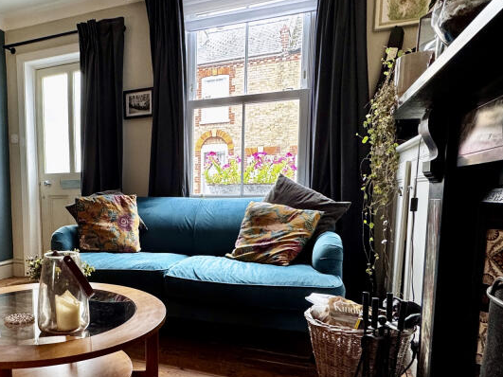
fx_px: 392
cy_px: 238
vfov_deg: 50.8
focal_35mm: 27
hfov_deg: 62.3
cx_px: 138
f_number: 2.2
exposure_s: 1/50
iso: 320
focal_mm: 2.22
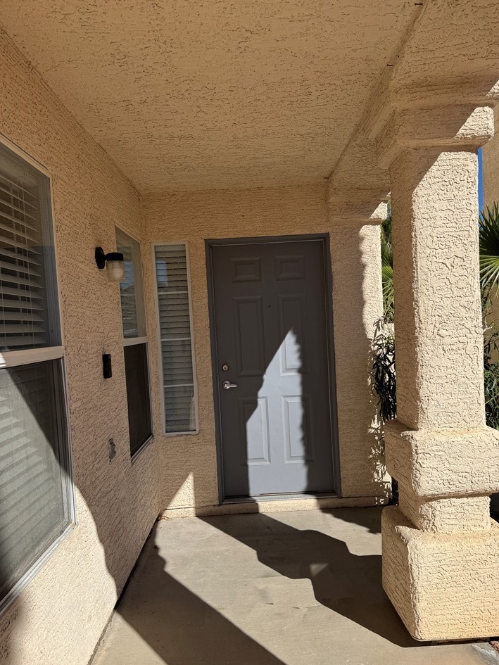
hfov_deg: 53.1
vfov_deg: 67.3
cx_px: 260
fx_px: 500
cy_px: 345
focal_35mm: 26
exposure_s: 1/5814
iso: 80
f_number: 1.78
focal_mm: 6.76
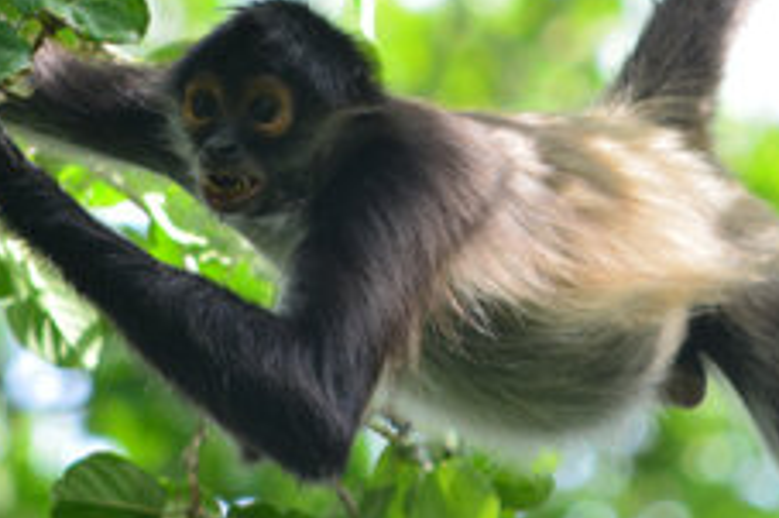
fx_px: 21168
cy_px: 21
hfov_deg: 2.1
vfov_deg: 1.4
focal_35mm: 979
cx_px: 415
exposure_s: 1/60
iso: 250
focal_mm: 300
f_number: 10
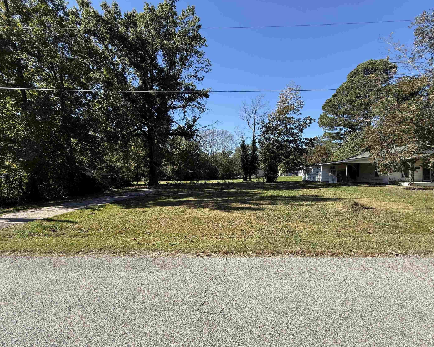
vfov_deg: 84.0
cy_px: 178
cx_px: 222
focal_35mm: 15
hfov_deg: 96.8
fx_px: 193
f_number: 2.2
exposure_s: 1/853
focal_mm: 2.22
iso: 50
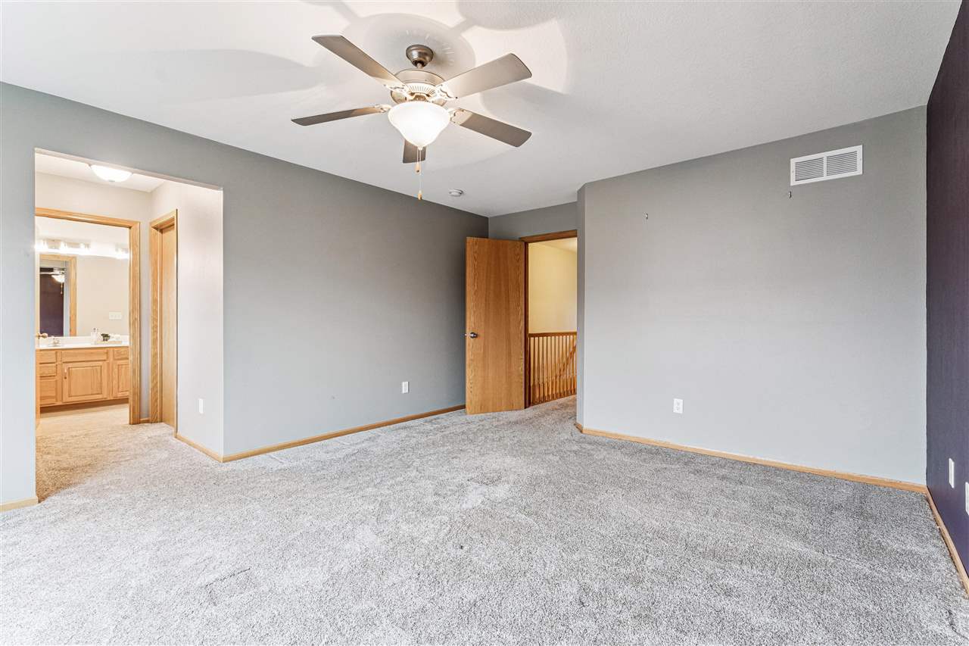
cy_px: 323
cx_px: 484
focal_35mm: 16
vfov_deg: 73.7
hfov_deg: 96.7
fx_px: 431
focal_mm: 16
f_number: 8
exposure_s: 1/10
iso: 800
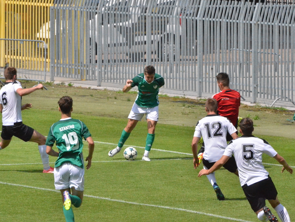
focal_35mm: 491
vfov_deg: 3.0
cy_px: 111
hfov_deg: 4.0
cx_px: 154
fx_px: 4186
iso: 6400
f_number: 14
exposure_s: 1/8000
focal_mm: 300
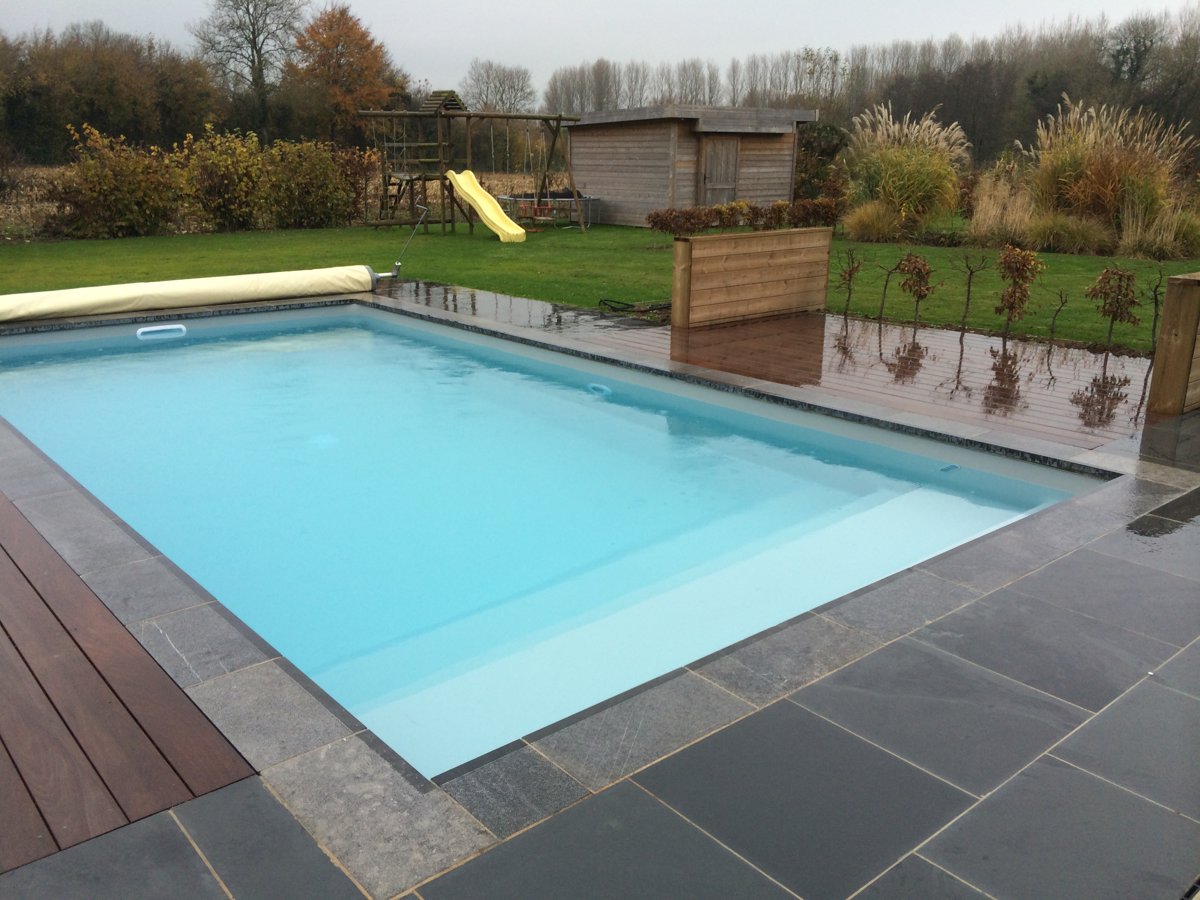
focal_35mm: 30
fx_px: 1040
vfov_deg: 46.8
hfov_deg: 60.0
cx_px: 600
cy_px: 450
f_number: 2.2
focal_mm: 4.12
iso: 32
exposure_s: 1/204
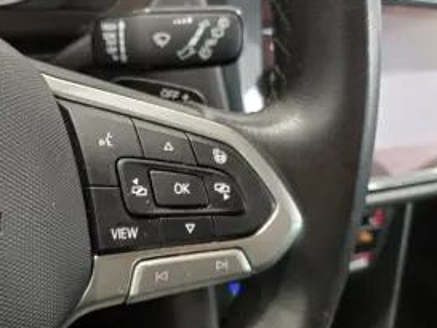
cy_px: 157
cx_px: 165
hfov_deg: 54.7
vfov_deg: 43.0
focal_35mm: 33
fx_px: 417
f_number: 1.8
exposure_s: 1/33.3
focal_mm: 4.65
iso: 400
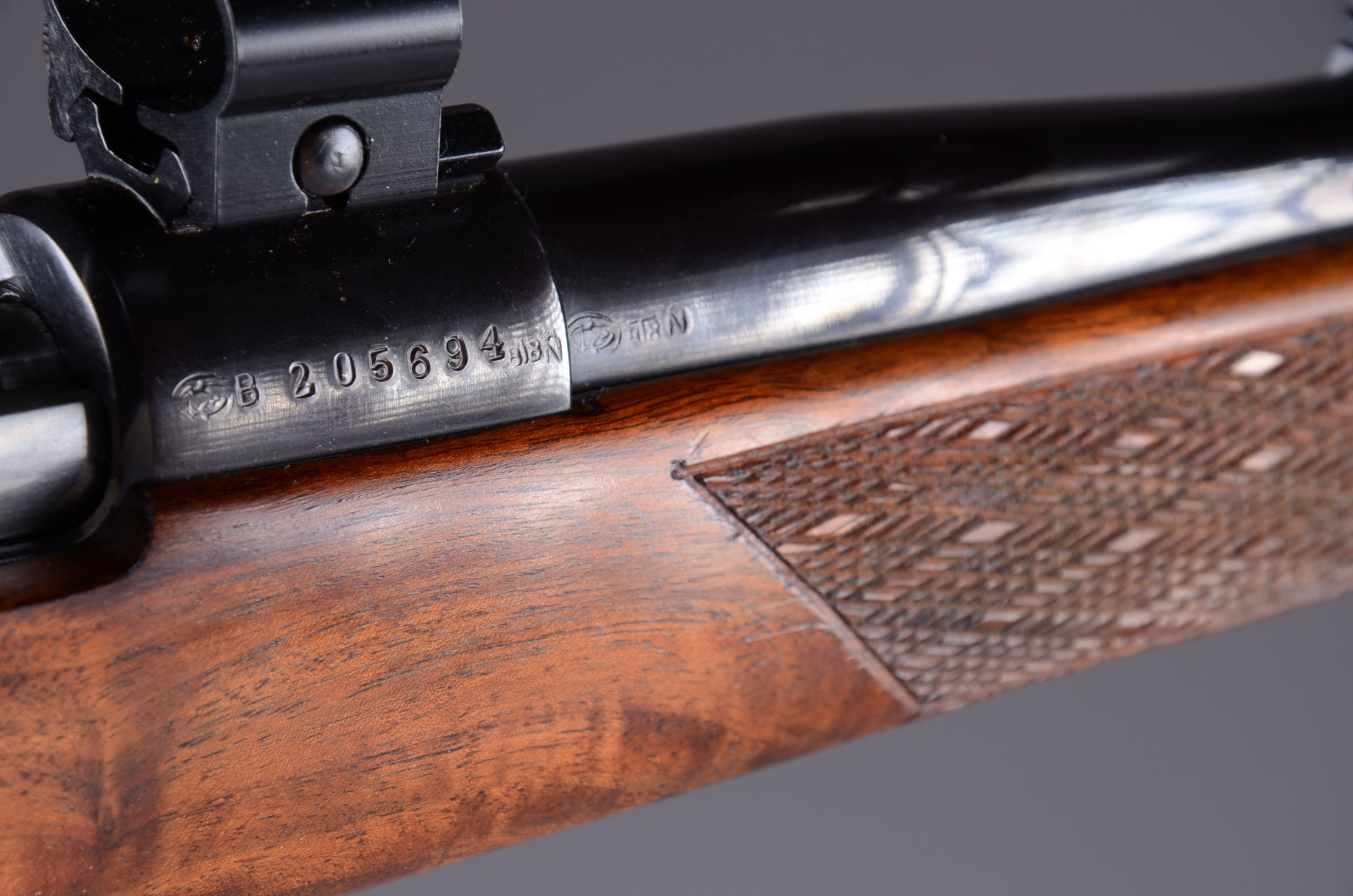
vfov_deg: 8.7
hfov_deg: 13.1
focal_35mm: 158
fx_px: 5907
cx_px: 676
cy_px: 448
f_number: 10
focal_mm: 105
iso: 125
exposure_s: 1/80
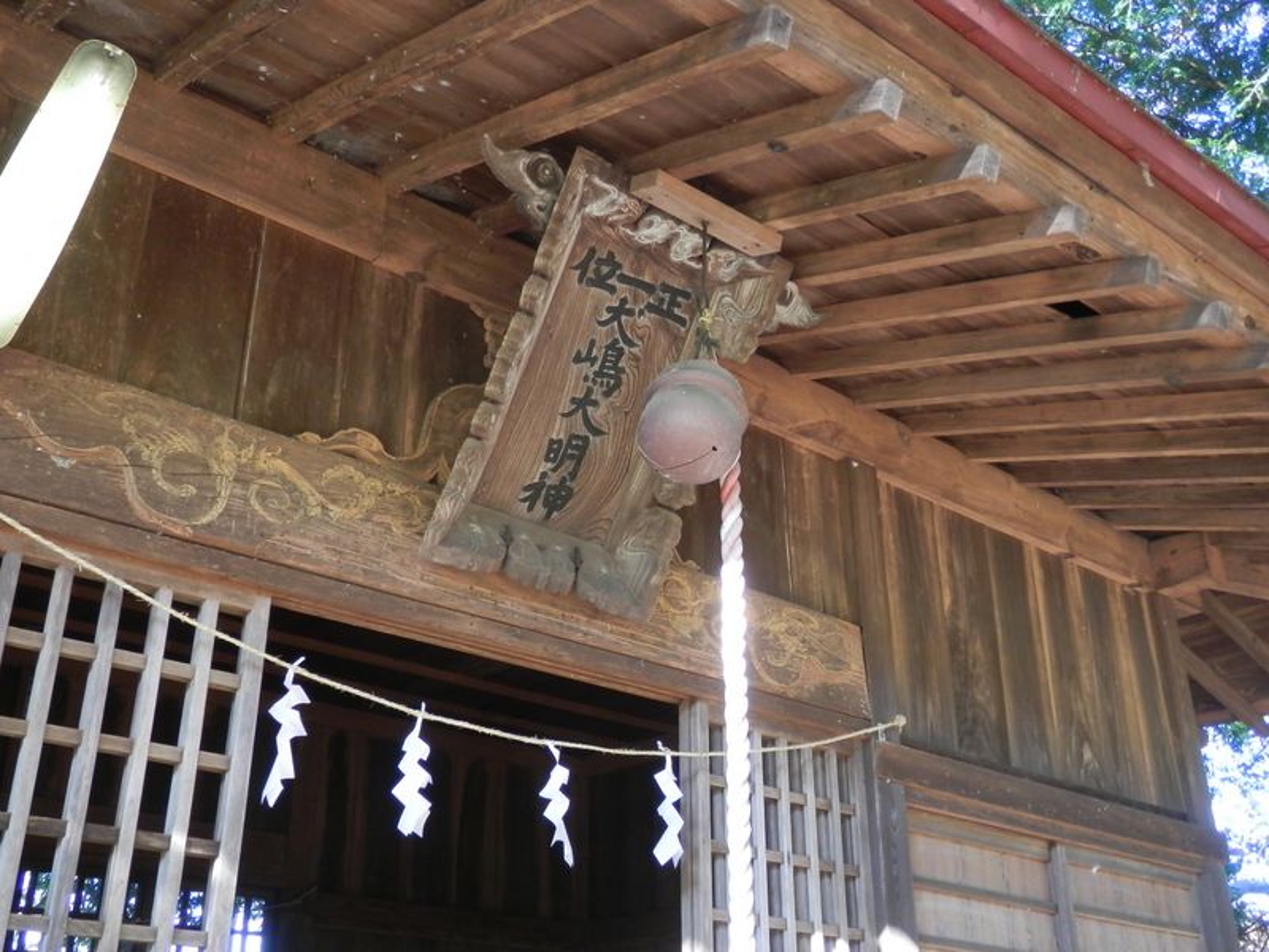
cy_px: 476
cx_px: 634
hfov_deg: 50.1
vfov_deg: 38.7
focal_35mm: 37
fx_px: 1356
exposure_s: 1/30
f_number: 3.6
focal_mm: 6.6
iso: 200
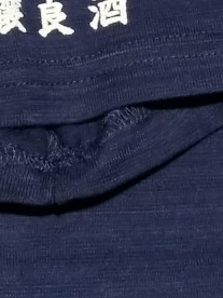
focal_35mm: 88
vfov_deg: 19.9
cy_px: -118
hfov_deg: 16.8
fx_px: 756
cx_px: 115
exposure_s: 1/60
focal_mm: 4.3
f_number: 1.7
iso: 125
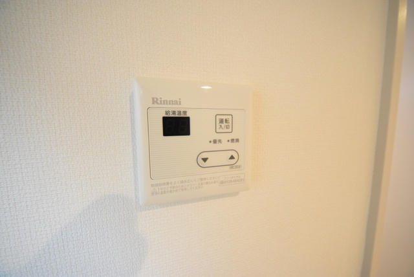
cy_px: 138
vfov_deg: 90.1
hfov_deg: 112.6
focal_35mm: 12
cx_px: 207
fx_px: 138
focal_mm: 8
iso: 3200
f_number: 5.6
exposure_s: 1/125
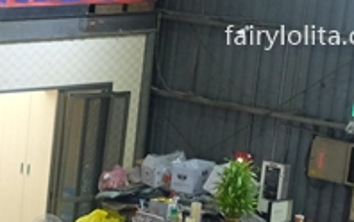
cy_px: 449
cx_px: -202
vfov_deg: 7.8
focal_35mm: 162
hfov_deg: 12.2
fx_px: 1564
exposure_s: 1/105
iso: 2500
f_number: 2.8
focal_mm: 23
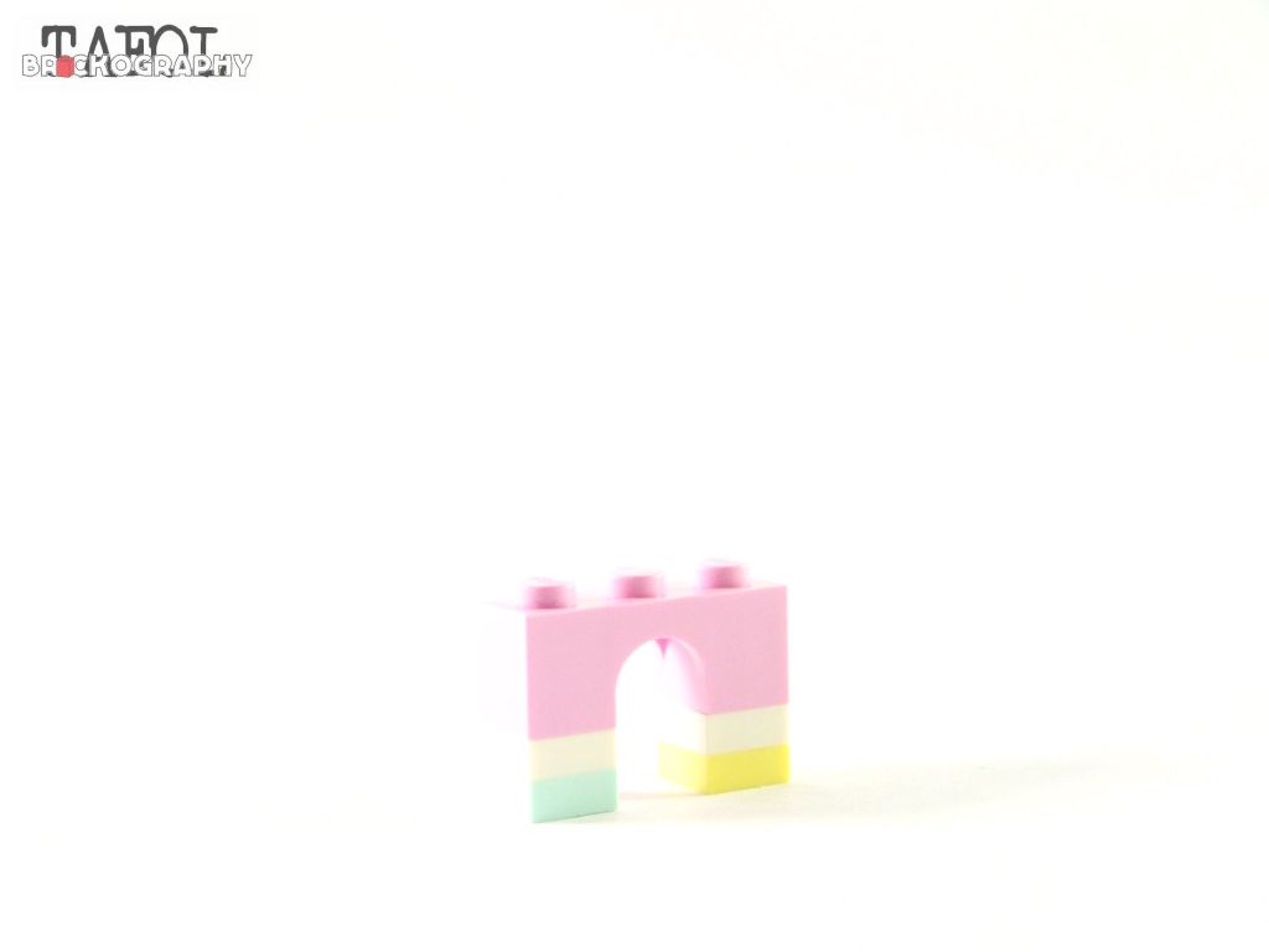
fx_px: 2529
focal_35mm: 69
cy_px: 476
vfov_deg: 21.3
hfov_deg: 28.2
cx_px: 634
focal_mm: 11.5
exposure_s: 1/45
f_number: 3.2
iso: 200
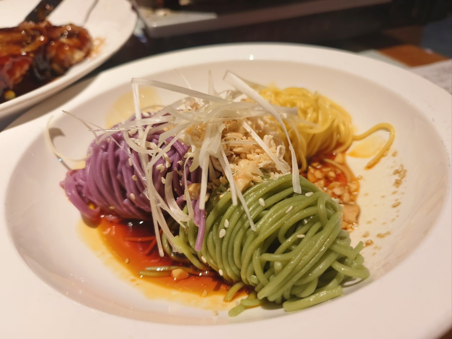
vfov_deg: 58.9
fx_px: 300
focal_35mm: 23
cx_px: 226
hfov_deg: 73.9
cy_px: 170
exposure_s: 1/50
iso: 611
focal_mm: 5.5
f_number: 1.75
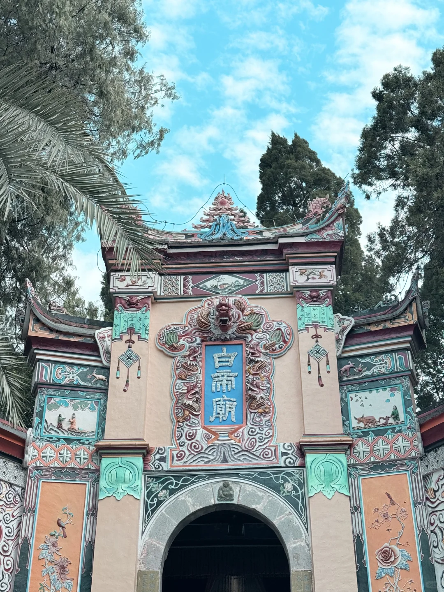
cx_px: 222
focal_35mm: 48
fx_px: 821
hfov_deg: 30.3
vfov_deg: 39.7
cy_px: 296
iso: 64
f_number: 1.78
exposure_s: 1/2865
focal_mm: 6.76
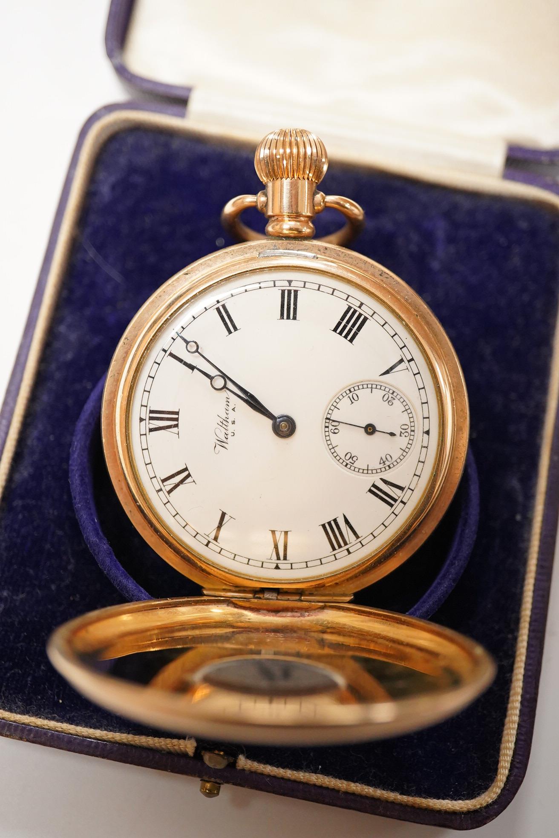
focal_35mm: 45
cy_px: 419
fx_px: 1048
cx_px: 280
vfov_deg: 43.6
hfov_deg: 29.9
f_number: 5
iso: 2500
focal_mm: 30
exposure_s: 1/160
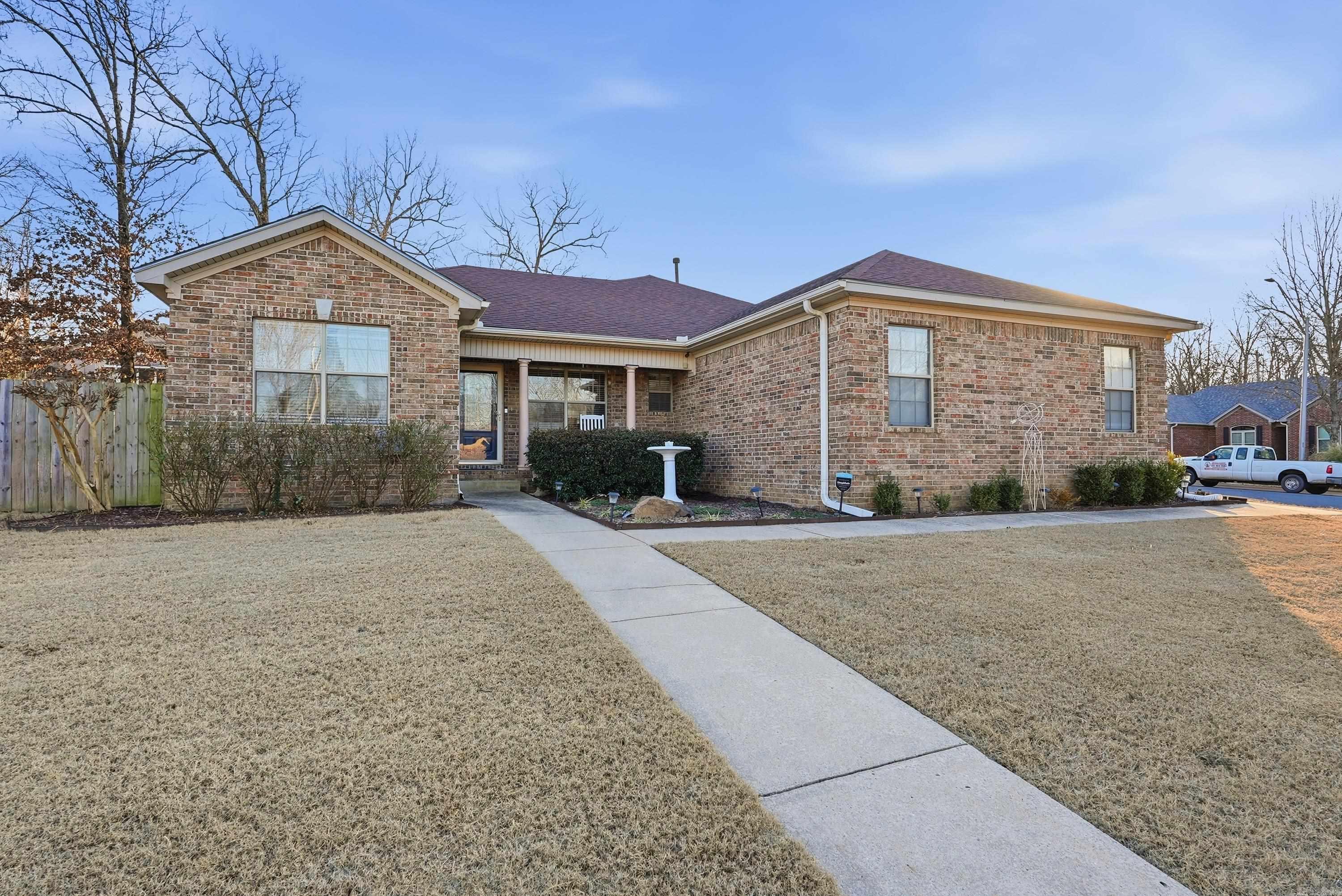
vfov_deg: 66.0
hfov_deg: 88.4
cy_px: 448
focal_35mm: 18
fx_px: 690
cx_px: 671
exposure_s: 1/320
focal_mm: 18.5
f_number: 9
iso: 250
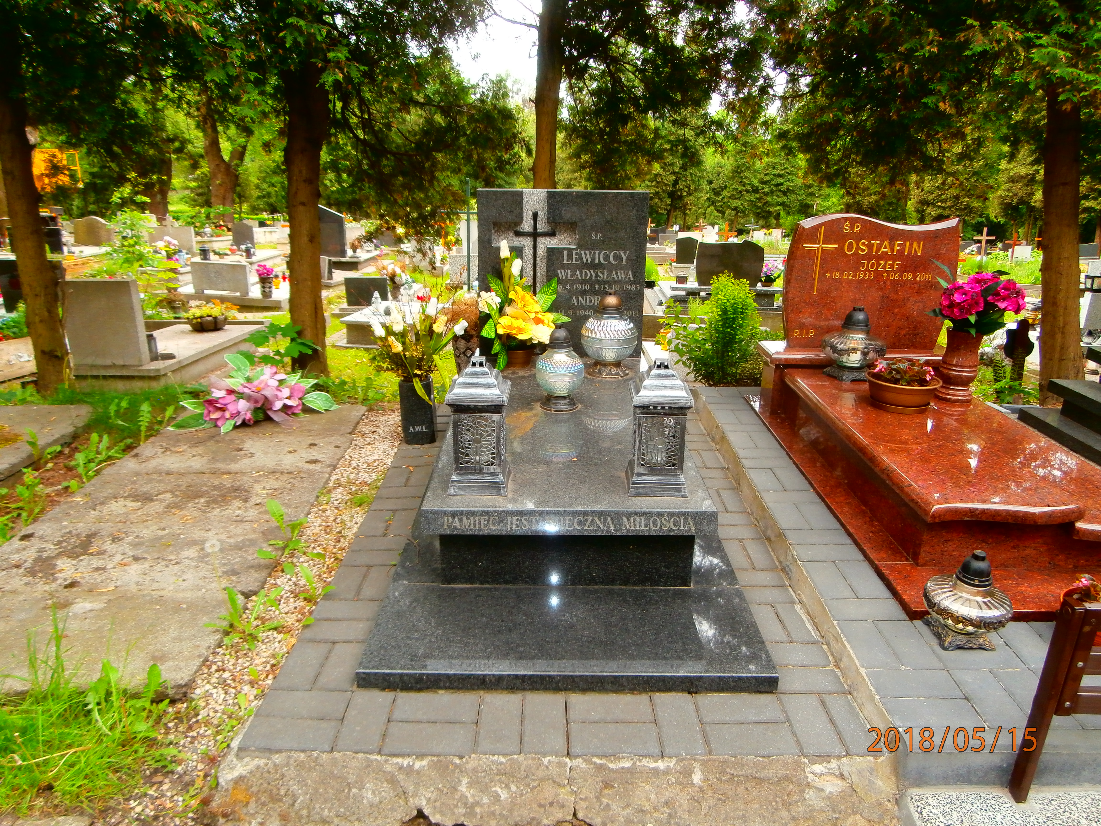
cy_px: 413
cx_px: 550
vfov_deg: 56.8
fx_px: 763
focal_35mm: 24
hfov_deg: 71.6
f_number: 3
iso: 100
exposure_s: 1/100
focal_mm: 4.2
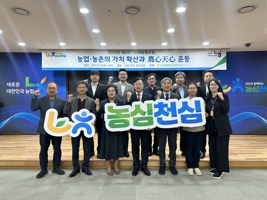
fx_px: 185
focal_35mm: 24
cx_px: 134
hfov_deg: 71.6
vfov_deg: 56.8
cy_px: 100
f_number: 1.78
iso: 200
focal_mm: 6.86
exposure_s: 1/120
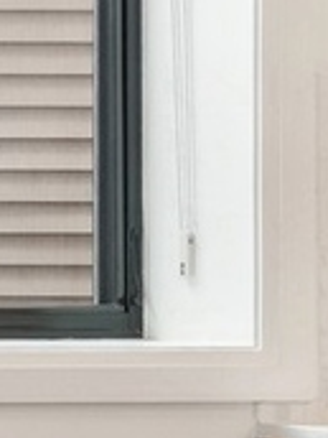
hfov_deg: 5.9
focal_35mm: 145
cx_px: -1412
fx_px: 1832
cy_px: 191
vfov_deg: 13.6
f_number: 8
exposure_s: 1/20
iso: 400
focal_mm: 16
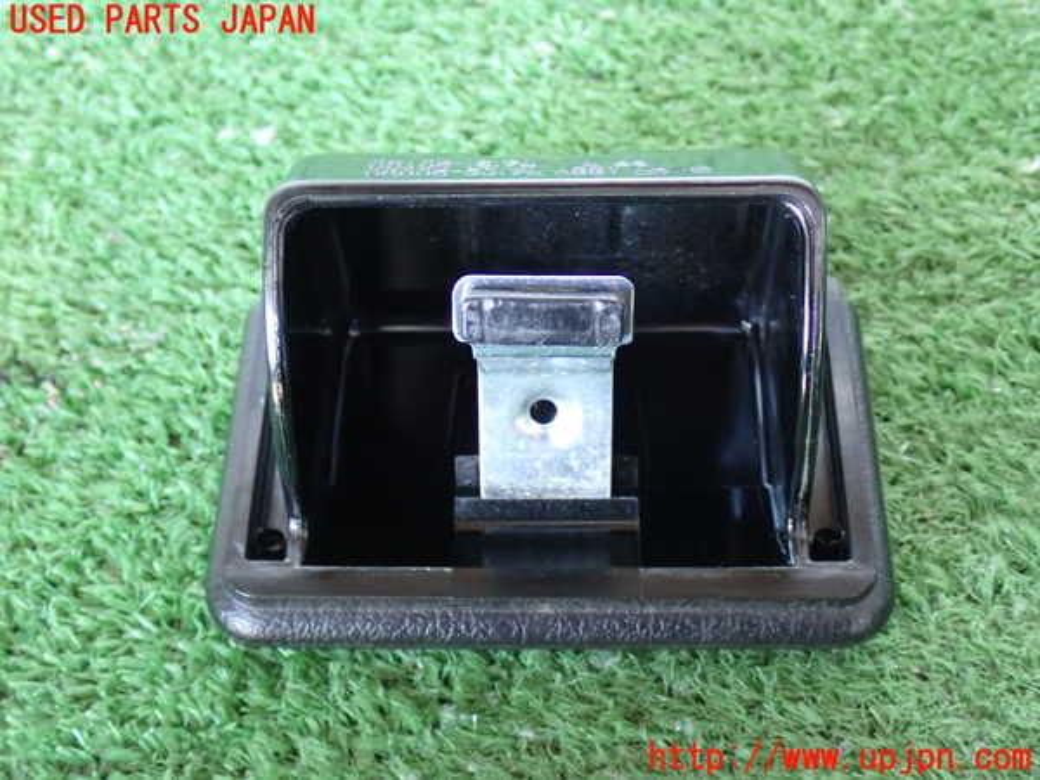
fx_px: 1622
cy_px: 390
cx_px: 520
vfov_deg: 27.0
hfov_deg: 35.5
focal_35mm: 54
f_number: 3.3
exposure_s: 1/13
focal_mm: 9.65
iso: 800
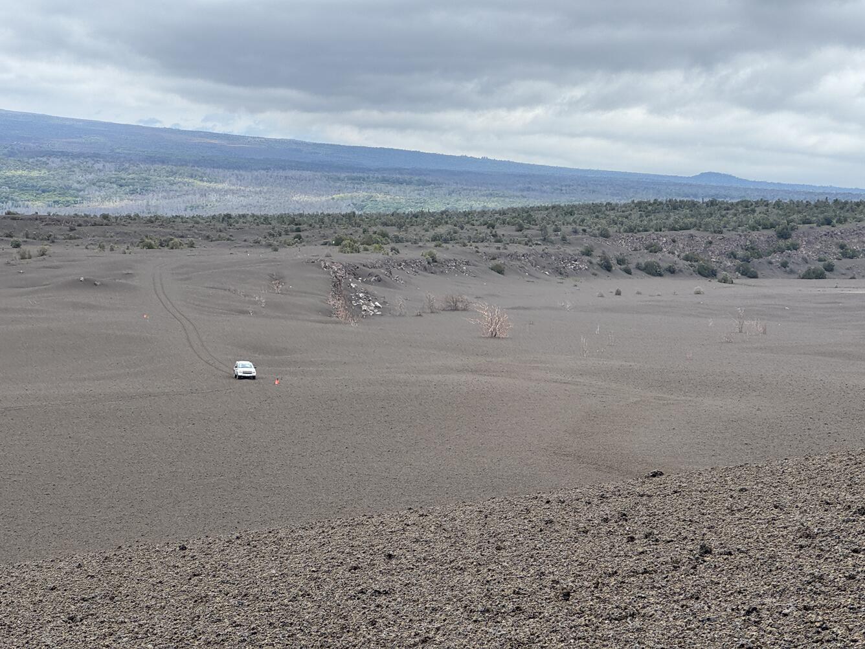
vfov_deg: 19.1
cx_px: 432
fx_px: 1924
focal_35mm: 77
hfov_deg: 25.3
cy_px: 324
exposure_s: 1/402
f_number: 2.8
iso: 25
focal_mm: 9
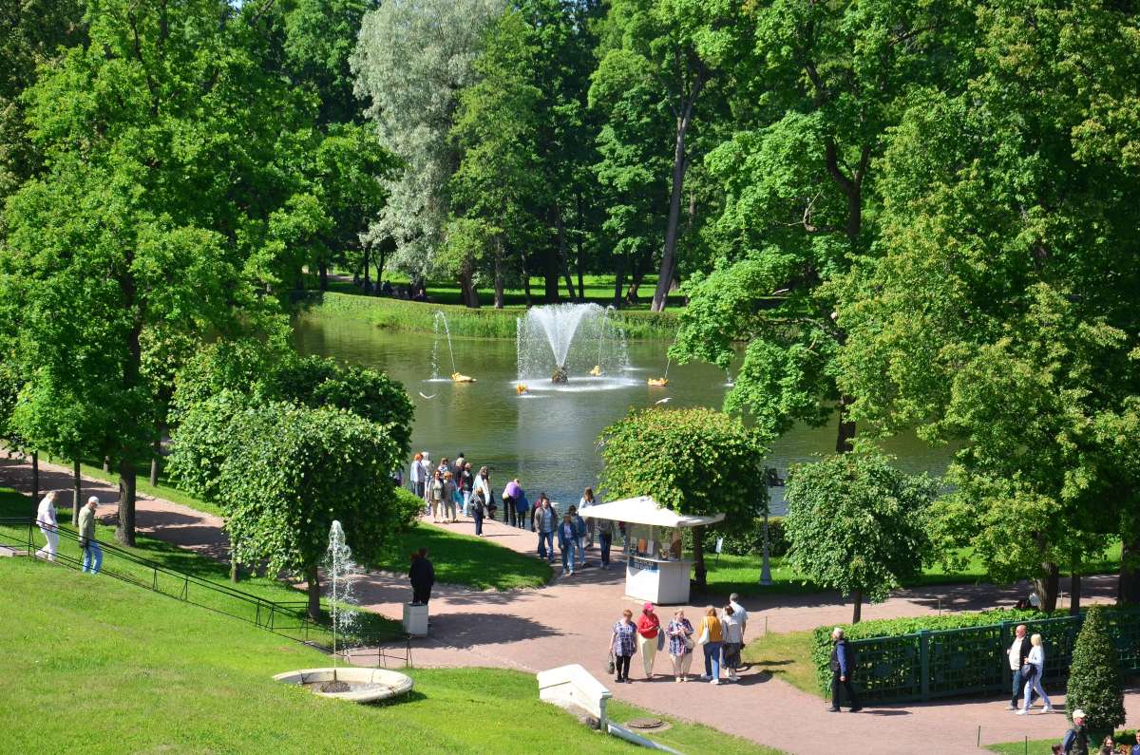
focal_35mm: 93
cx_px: 570
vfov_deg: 14.6
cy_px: 378
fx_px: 2939
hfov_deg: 22.0
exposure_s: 1/1250
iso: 400
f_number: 5.6
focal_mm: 62
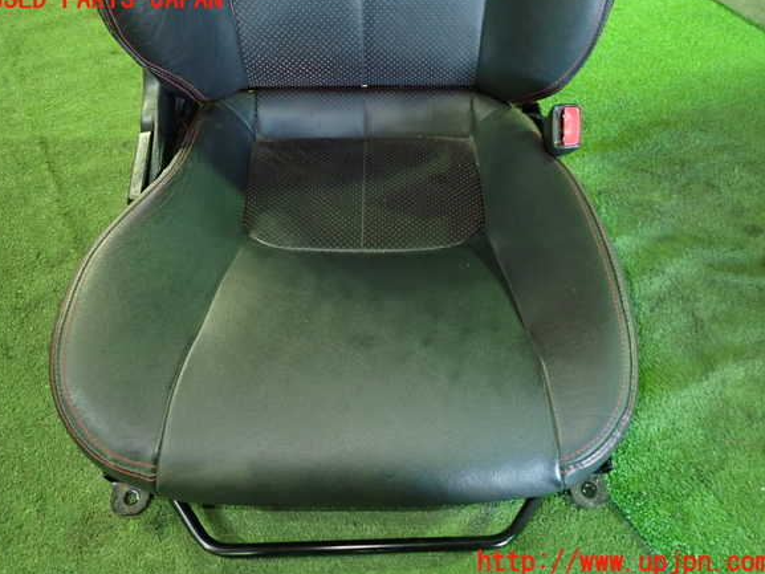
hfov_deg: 67.3
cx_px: 379
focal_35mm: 26
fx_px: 575
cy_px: 281
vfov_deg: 53.1
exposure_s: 1/20
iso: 800
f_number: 2
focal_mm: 4.5
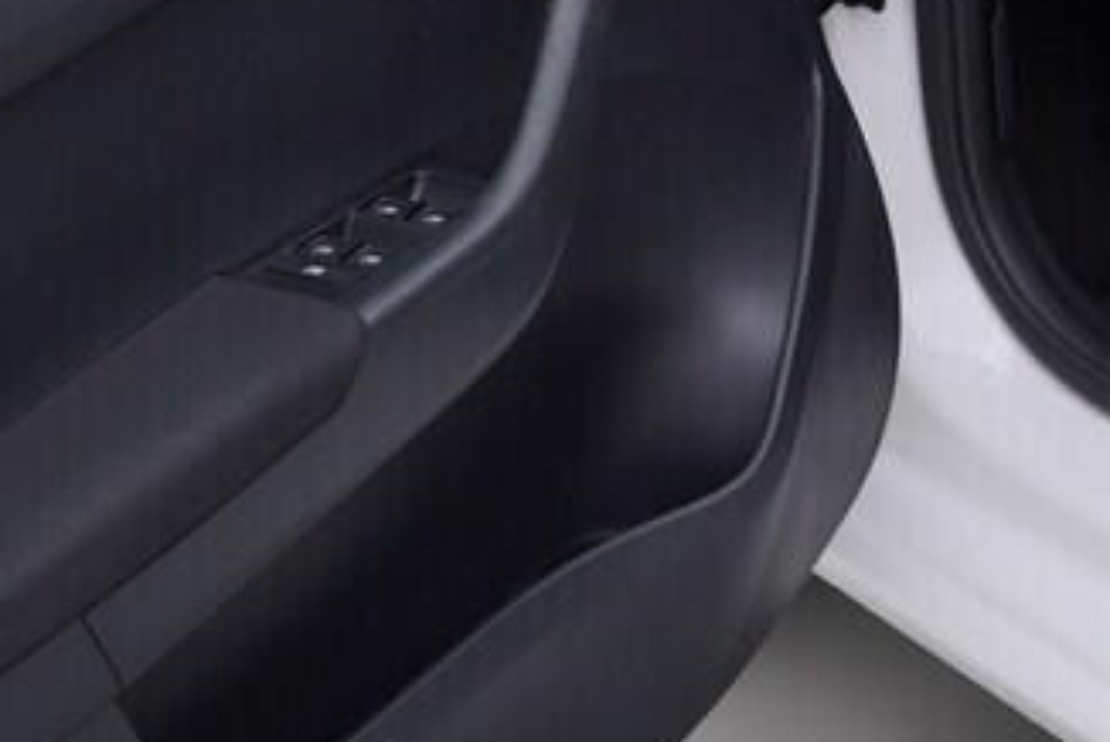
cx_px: 1416
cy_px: -168
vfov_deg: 11.9
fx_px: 3487
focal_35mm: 113
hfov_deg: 17.1
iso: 125
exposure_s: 1/60
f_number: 4
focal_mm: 24
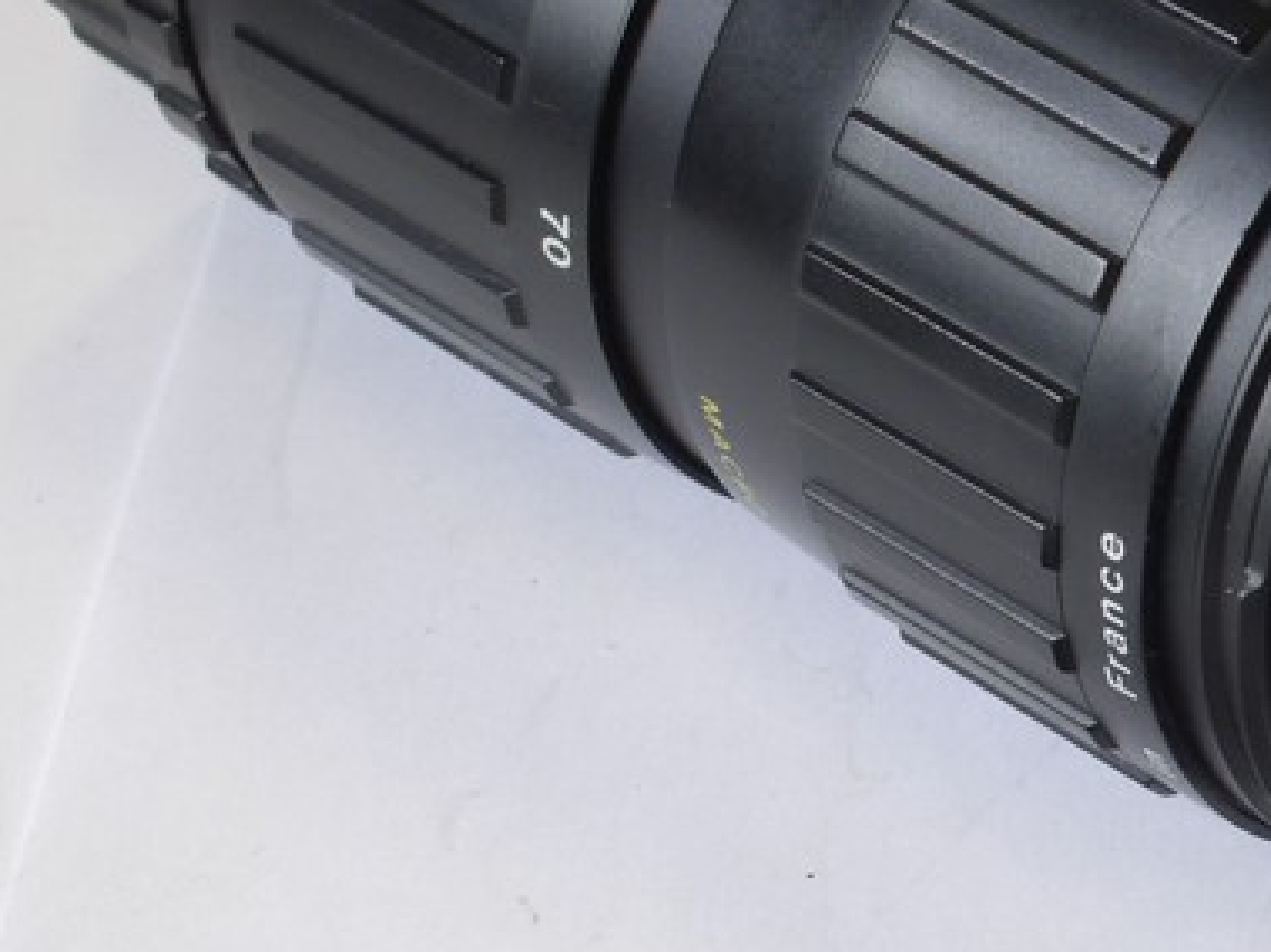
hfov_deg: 10.1
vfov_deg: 7.8
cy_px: 778
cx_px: 1901
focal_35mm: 190
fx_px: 6974
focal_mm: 30
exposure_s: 1/40
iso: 320
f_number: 8
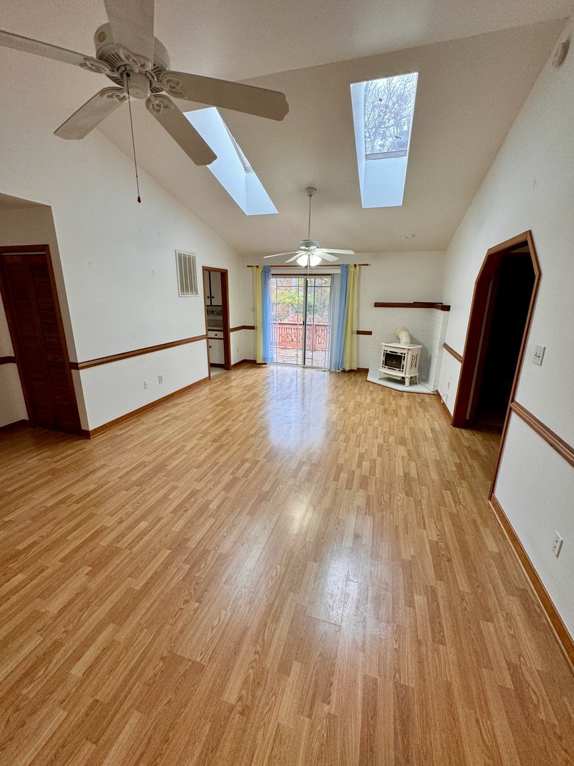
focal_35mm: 14
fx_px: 310
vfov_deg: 102.1
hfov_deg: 85.7
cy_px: 383
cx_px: 287
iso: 100
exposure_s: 1/120
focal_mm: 2.22
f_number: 2.2
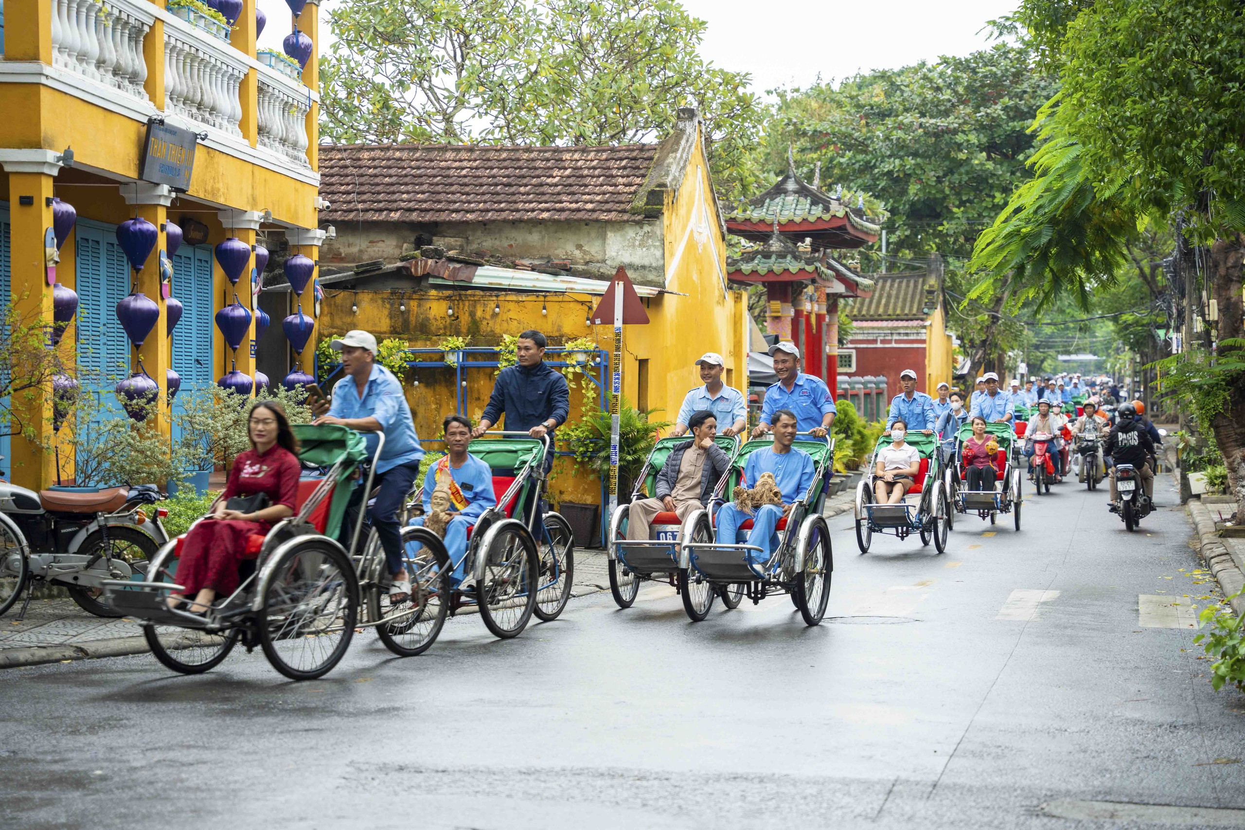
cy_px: 415
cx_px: 622
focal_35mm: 70
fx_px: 2421
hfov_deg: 28.8
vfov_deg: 19.5
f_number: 2.8
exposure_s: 1/100
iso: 160
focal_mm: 70
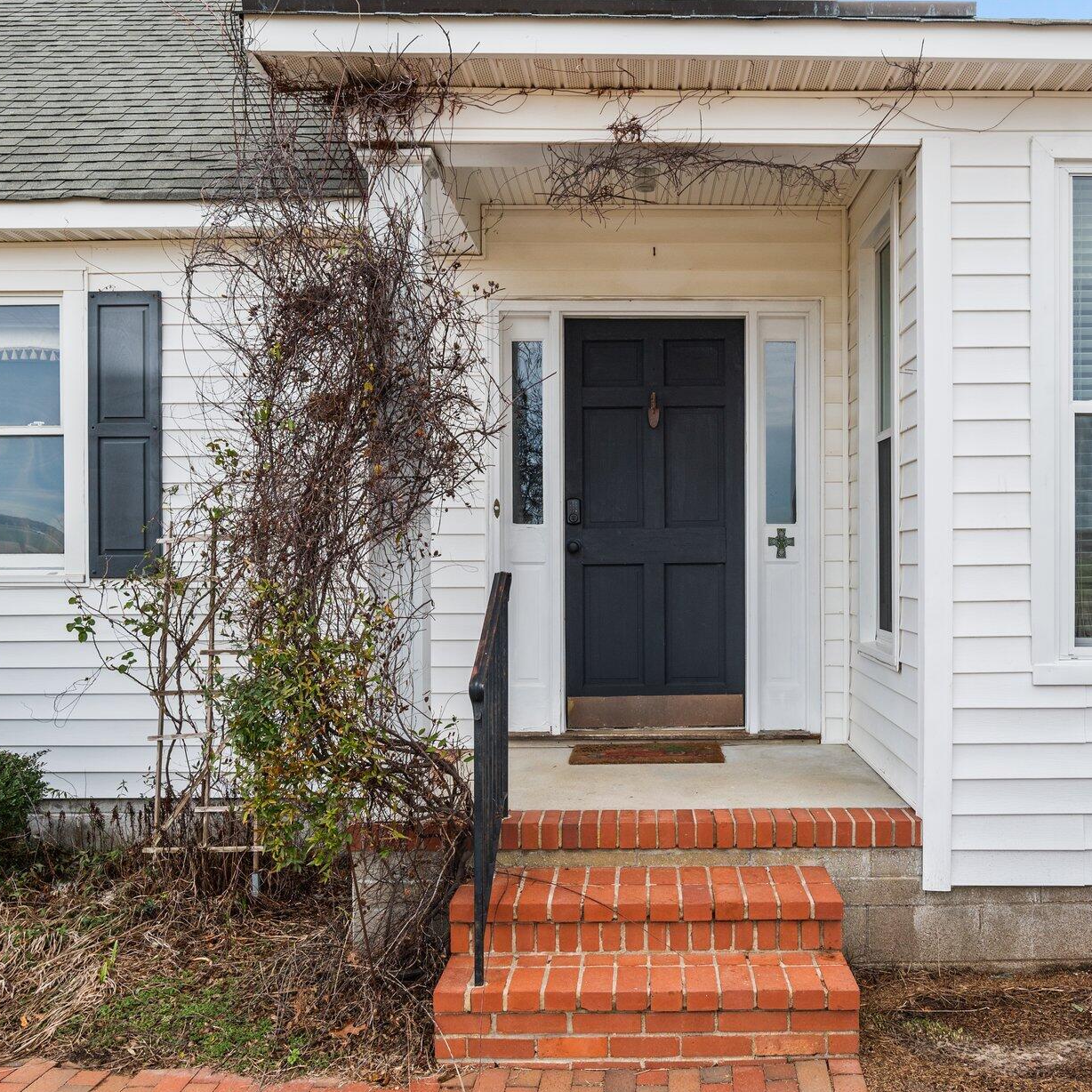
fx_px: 1213
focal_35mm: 34
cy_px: 561
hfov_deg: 48.2
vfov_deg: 48.4
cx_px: 655
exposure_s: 1/250
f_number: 8
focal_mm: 24
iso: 250
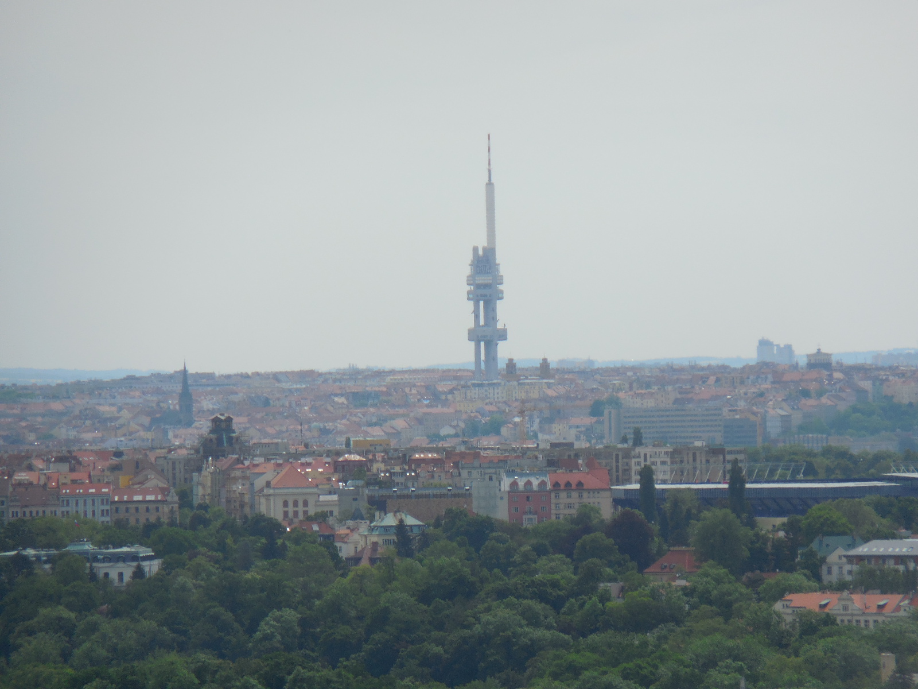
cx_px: 459
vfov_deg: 5.0
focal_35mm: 300
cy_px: 344
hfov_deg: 6.6
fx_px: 7956
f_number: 6.3
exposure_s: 1/640
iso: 125
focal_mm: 54
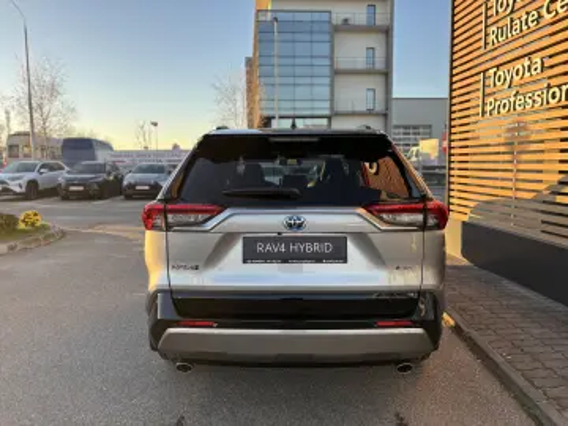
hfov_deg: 67.3
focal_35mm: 26
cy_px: 213
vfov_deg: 53.1
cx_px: 284
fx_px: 427
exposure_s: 1/539
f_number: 1.6
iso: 50
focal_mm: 5.96
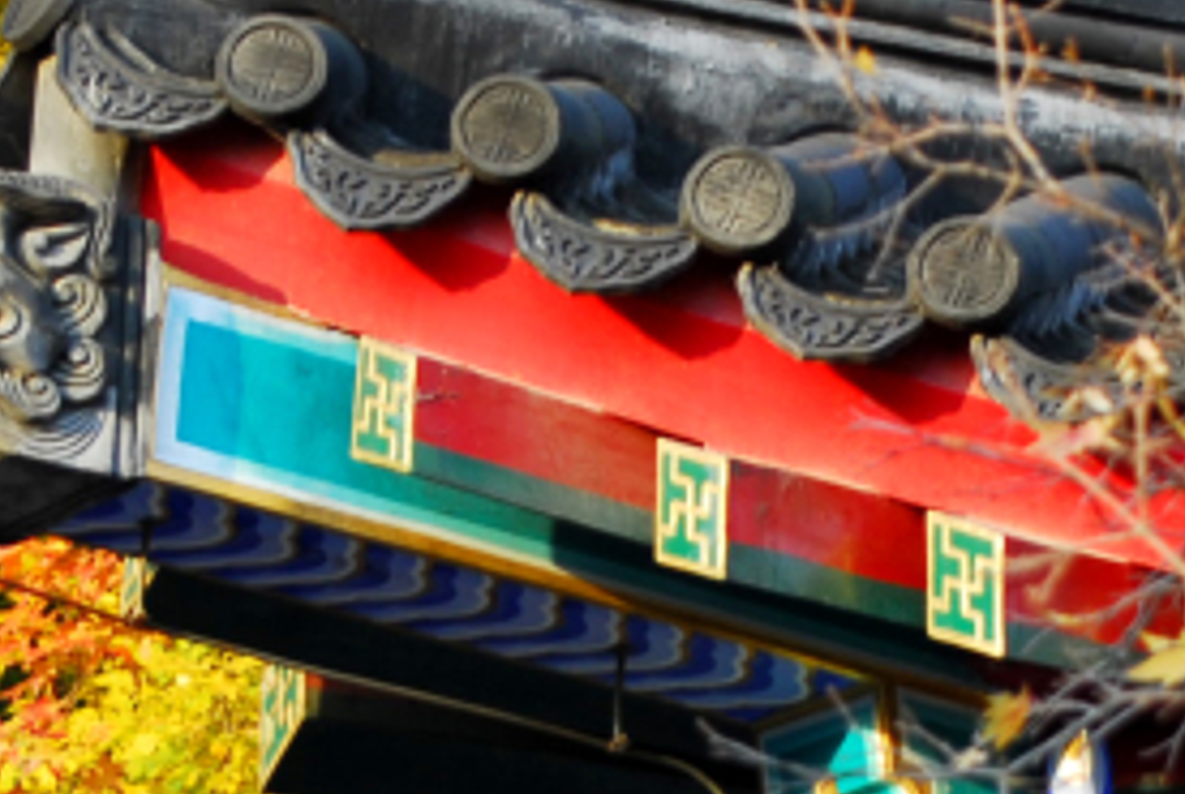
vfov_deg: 3.5
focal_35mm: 389
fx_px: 12825
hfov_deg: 5.3
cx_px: 687
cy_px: 264
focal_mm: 70
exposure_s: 1/60
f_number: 4.5
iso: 100
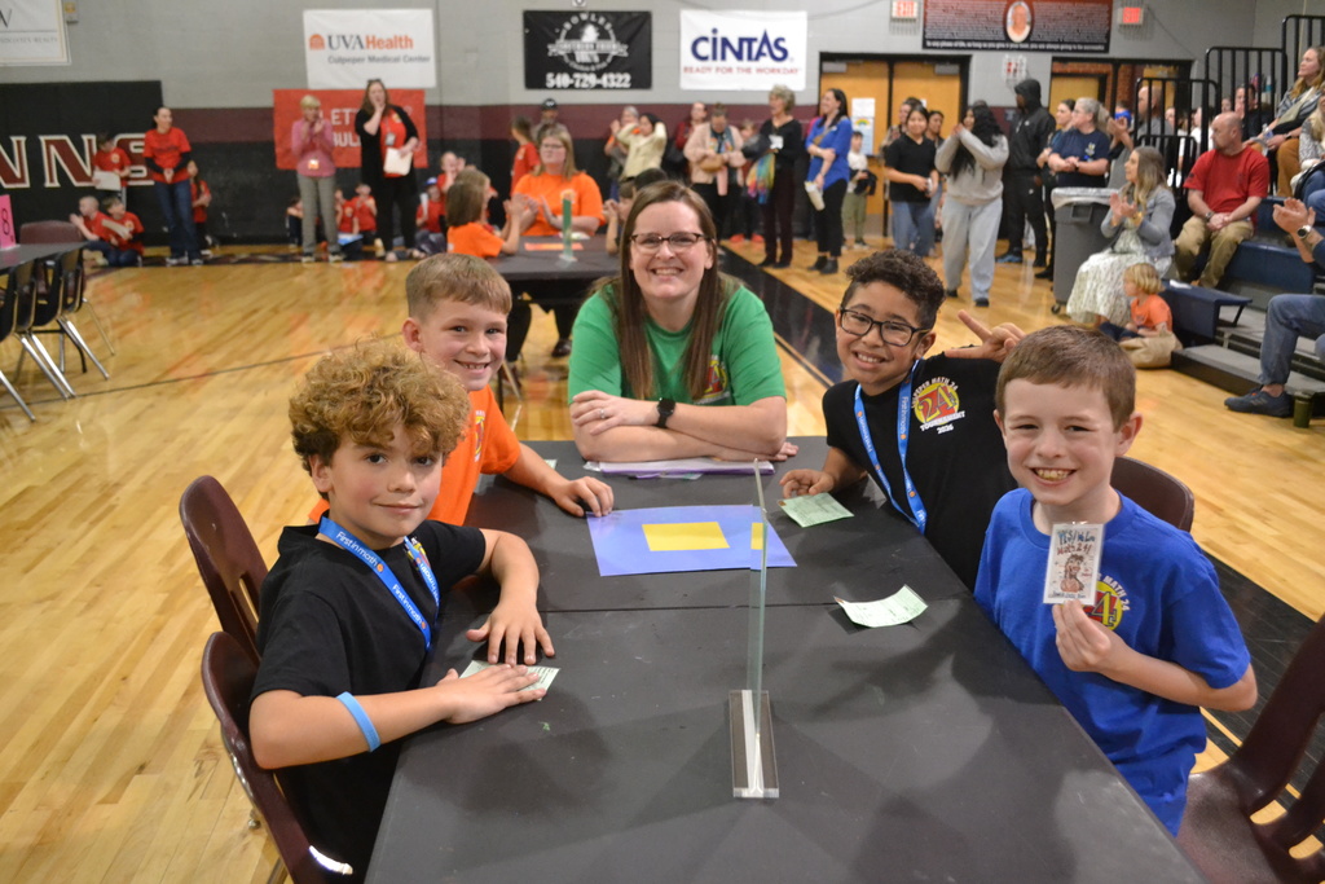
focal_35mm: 33
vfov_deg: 40.0
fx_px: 1215
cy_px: 442
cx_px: 662
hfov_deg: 57.2
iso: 3200
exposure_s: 1/60
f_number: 3.8
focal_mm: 22
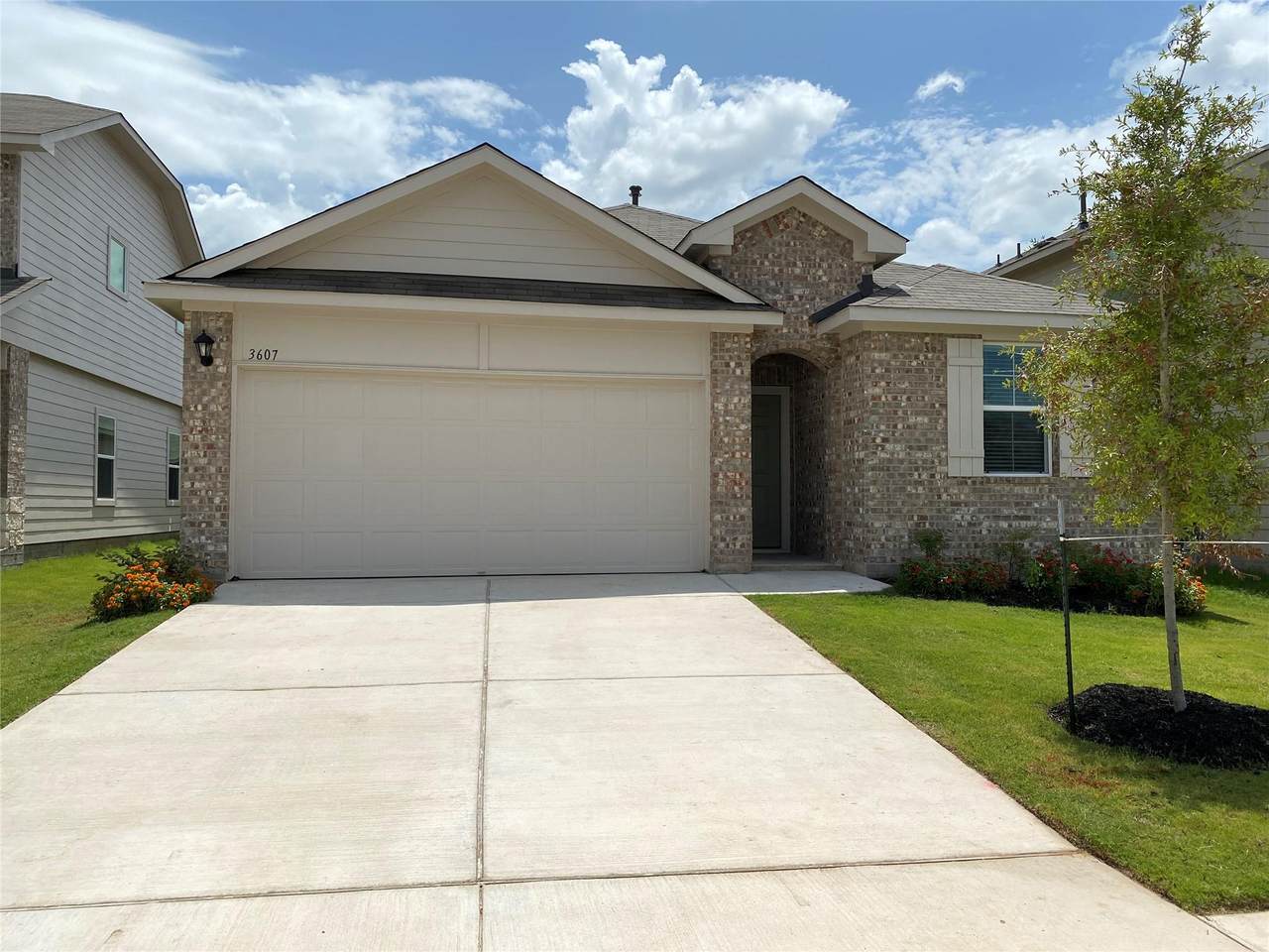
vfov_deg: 53.1
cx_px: 634
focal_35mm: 26
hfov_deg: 67.3
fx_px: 953
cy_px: 476
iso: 32
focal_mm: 4.25
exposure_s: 1/7194
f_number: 1.8
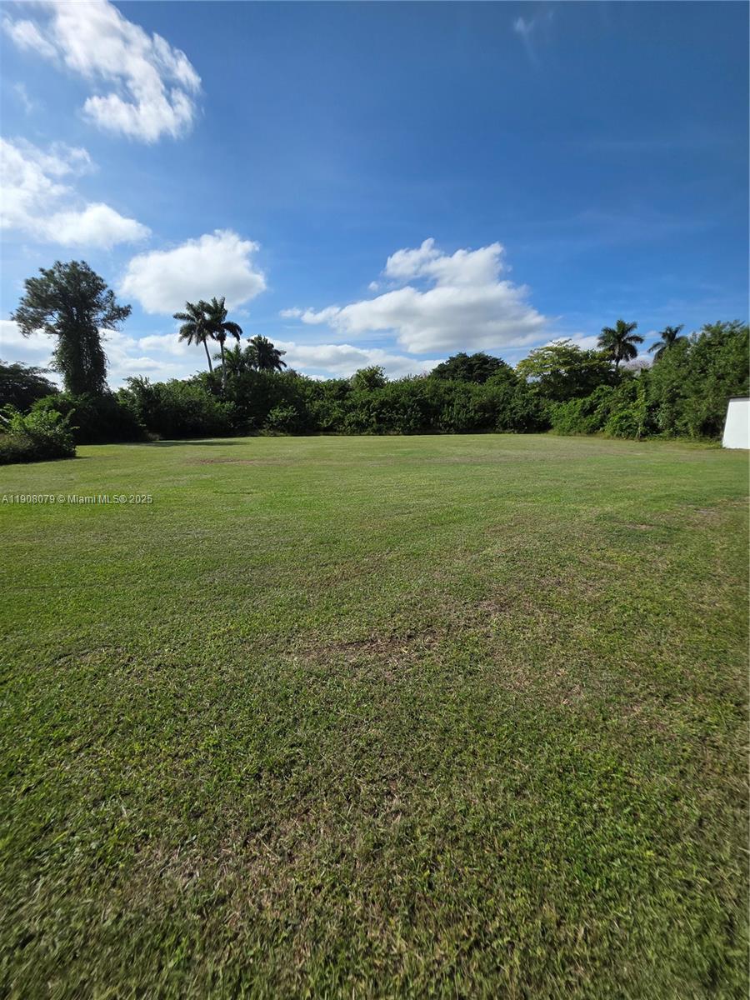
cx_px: 375
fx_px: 376
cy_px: 500
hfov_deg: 89.9
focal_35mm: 13
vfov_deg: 106.2
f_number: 1.9
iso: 40
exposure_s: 1/3768
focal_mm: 2.2
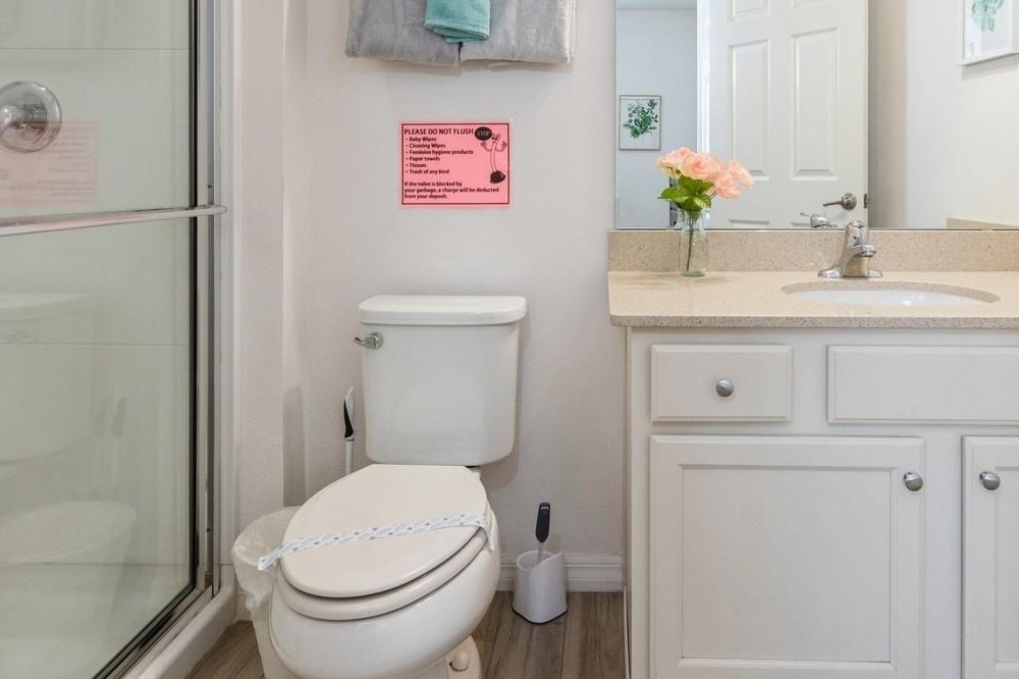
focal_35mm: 24
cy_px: 190
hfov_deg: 73.3
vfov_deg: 51.4
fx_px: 679
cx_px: 589
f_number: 9
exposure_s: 1/15
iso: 400
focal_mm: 10
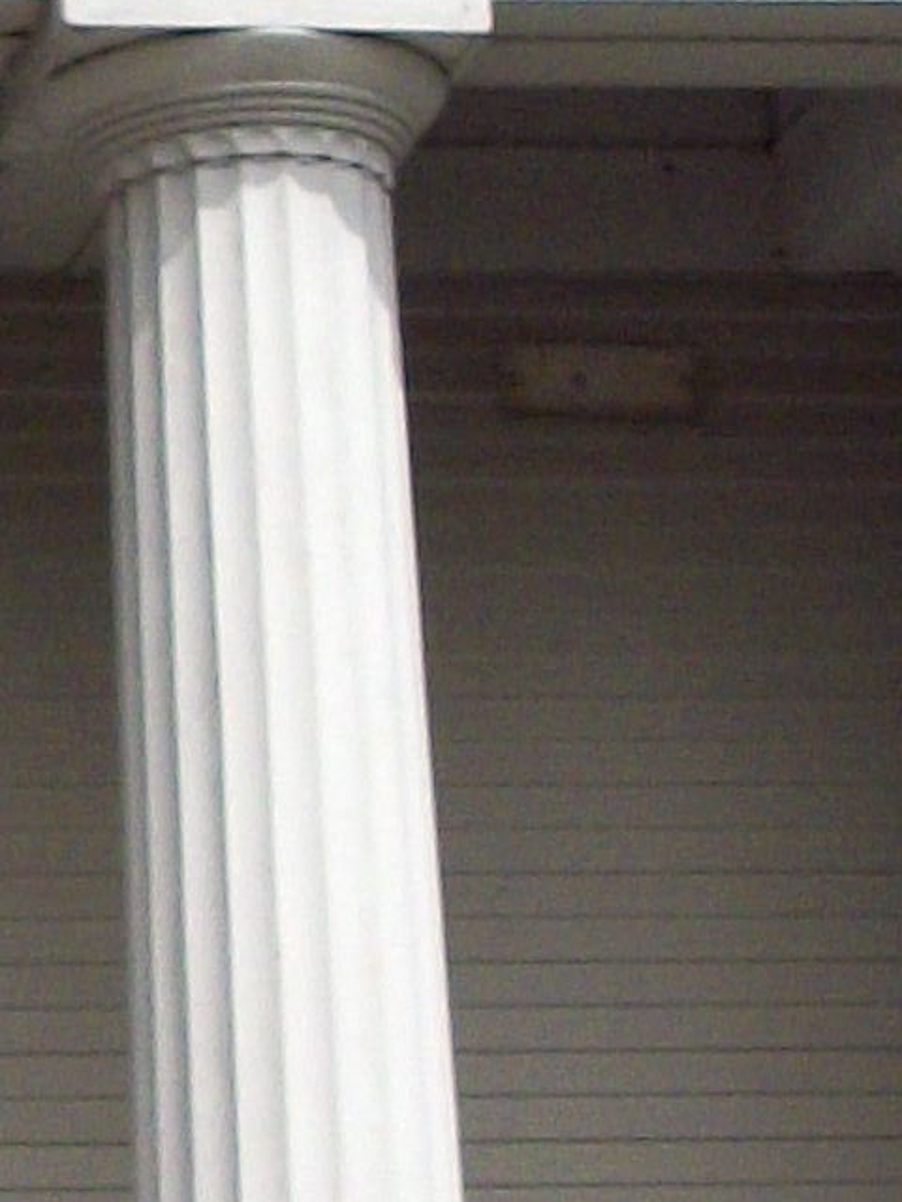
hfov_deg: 7.4
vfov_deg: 9.9
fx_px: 6949
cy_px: 366
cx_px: -218
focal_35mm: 200
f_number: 8.8
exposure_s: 1/250
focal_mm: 5.7
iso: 80
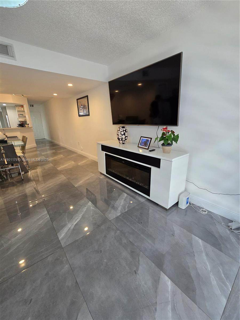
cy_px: 160
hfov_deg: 89.9
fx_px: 120
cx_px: 120
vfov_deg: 106.2
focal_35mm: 13
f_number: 2.2
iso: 200
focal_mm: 2.2
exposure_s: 1/60
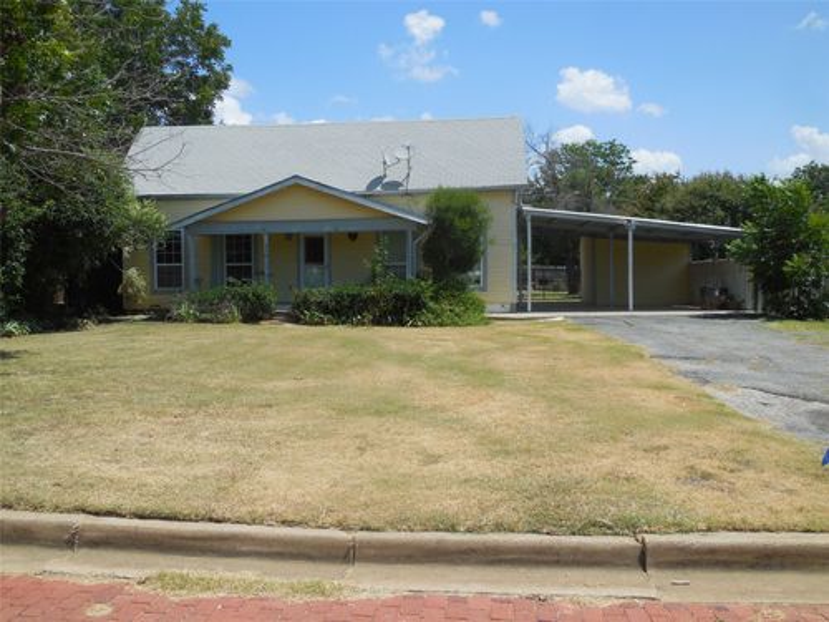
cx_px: 414
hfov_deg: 54.0
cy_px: 311
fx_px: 814
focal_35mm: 34
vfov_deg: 41.8
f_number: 3.4
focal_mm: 6.1
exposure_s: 1/1600
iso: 125
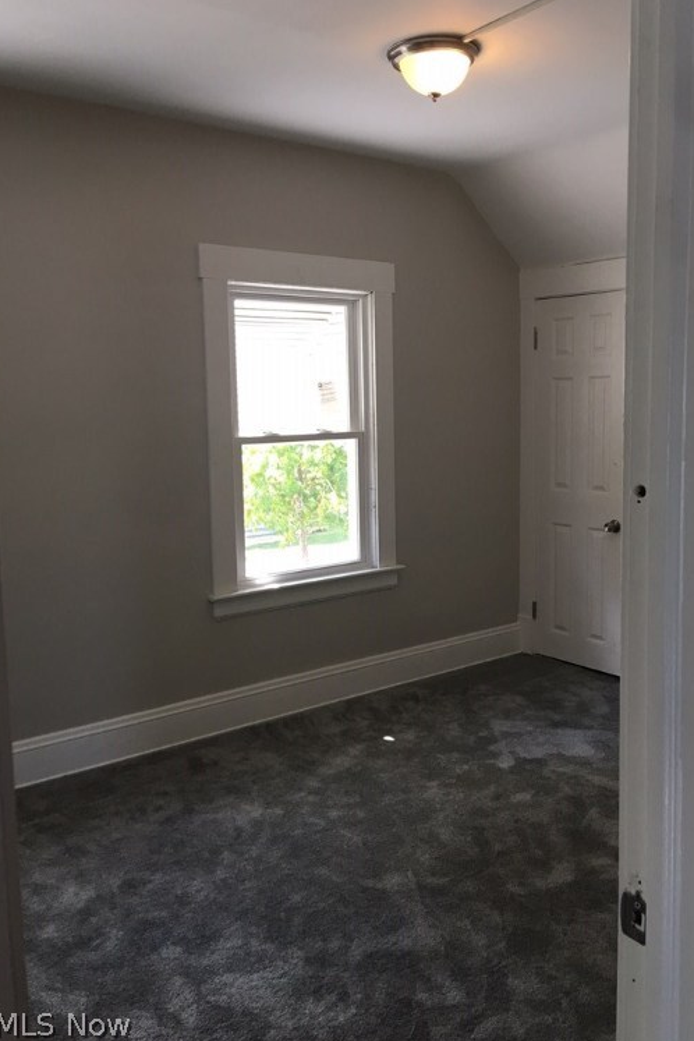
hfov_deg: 42.3
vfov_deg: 60.3
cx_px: 387
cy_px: 513
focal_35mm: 31
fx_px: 896
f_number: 2.2
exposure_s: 1/33
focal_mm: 4.15
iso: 32
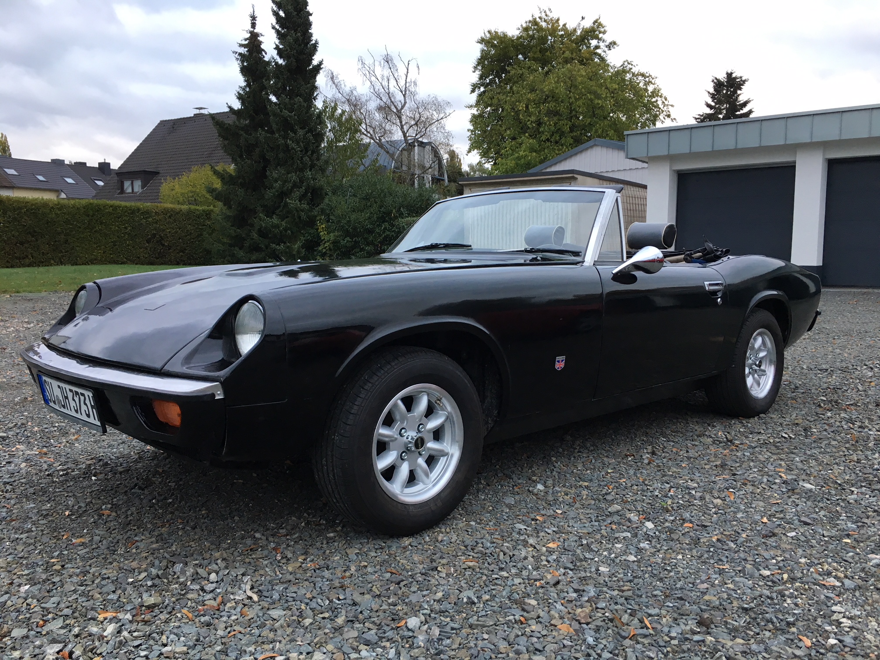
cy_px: 330
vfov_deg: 48.2
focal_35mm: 29
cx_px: 440
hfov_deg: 61.7
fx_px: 737
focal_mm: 4.15
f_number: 2.2
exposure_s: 1/33
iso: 32
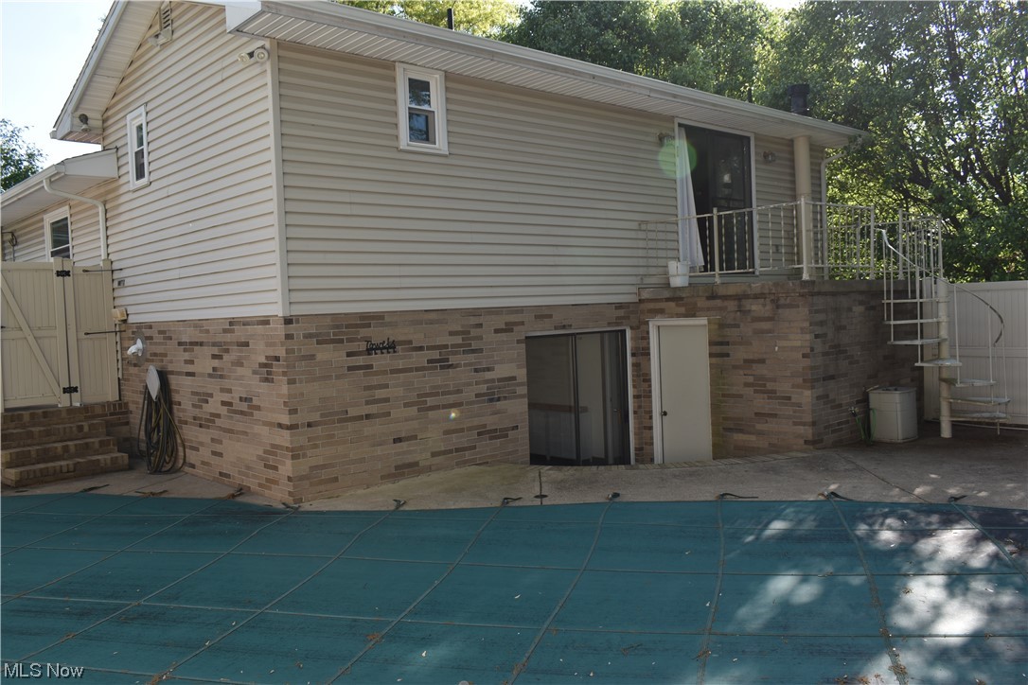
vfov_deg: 43.6
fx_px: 857
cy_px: 342
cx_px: 514
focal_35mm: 30
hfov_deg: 61.9
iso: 100
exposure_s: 1/100
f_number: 7.1
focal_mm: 20
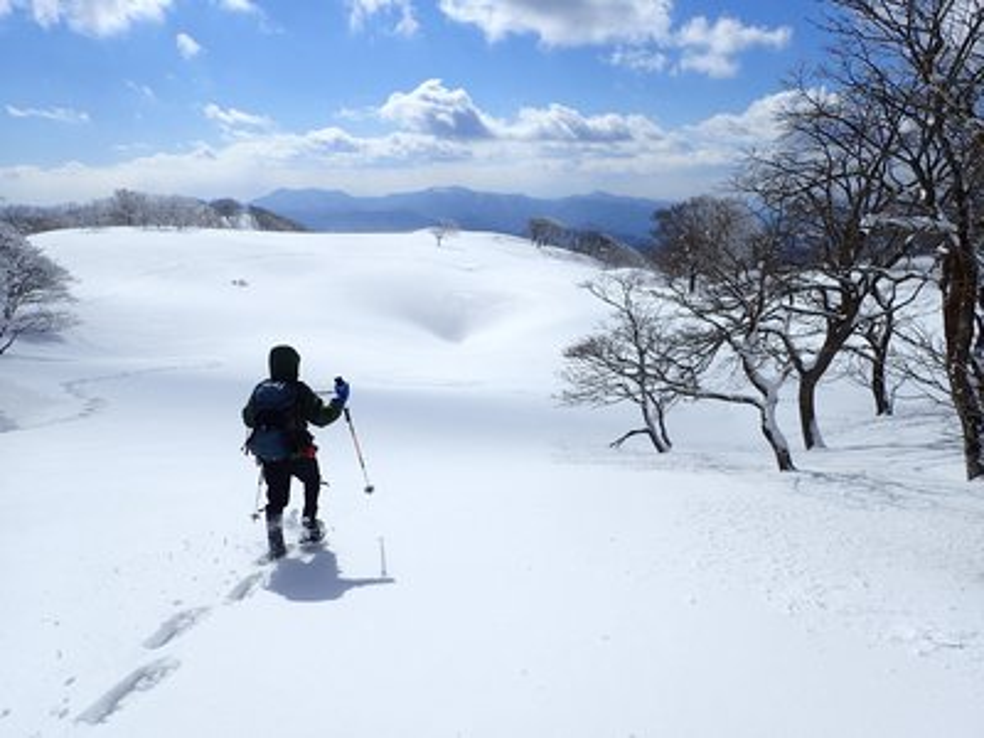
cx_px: 492
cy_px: 369
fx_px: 711
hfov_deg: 69.4
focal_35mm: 25
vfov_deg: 54.9
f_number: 8
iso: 100
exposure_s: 1/800
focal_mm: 4.5
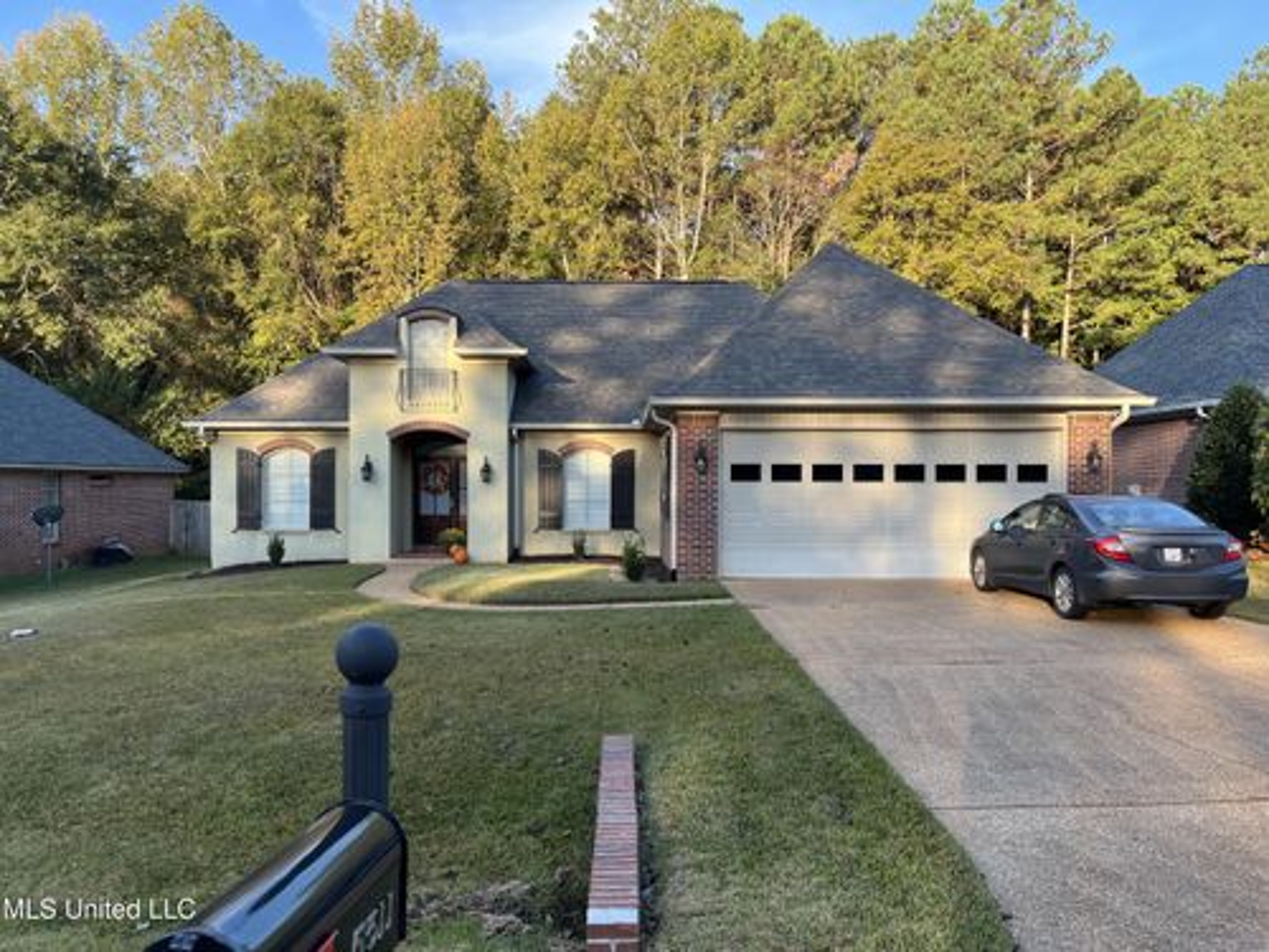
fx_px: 953
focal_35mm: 26
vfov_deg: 53.1
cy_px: 476
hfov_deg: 67.3
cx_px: 634
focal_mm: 5.1
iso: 50
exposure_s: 1/394
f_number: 1.6
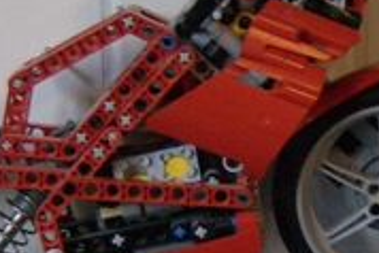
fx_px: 1559
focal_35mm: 148
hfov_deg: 13.8
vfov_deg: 9.2
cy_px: 262
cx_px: 245
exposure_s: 1/36.5
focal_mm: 6
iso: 200
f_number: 2.8
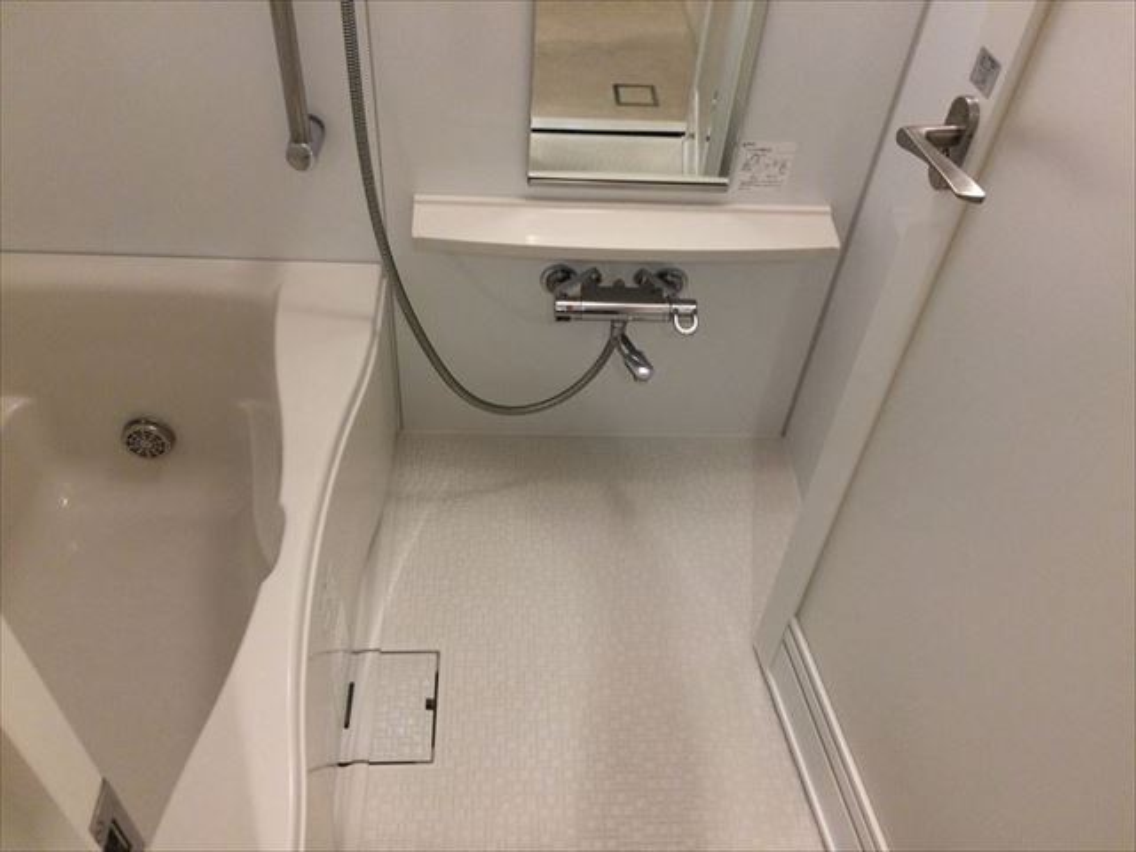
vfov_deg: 48.2
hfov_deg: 61.7
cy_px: 426
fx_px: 952
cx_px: 568
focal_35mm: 29
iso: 160
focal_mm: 4.15
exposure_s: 1/33
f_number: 2.2
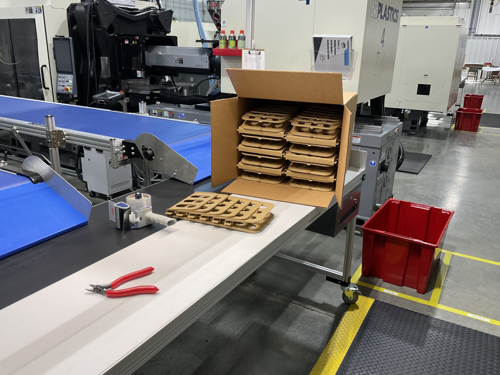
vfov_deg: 48.2
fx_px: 419
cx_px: 250
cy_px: 188
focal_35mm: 29
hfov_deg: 61.7
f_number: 1.8
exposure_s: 1/79
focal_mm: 3
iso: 64
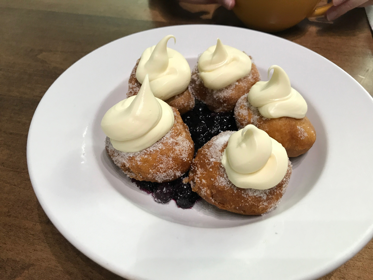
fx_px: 302
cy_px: 140
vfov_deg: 49.7
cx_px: 186
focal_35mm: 28
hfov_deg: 63.4
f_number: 1.8
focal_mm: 3.99
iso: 25
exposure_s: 1/30
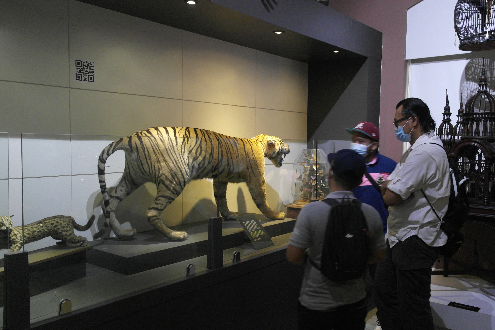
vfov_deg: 43.6
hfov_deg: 61.9
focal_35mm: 30
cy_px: 165
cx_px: 248
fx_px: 412
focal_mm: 20
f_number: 3.5
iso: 1600
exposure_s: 1/20
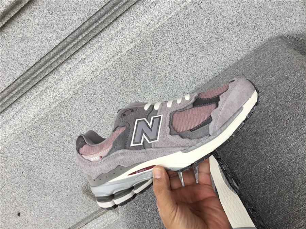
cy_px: 114
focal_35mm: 31
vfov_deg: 45.4
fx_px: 274
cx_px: 153
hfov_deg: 58.4
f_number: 2.4
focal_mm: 3.3
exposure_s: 1/115
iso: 25
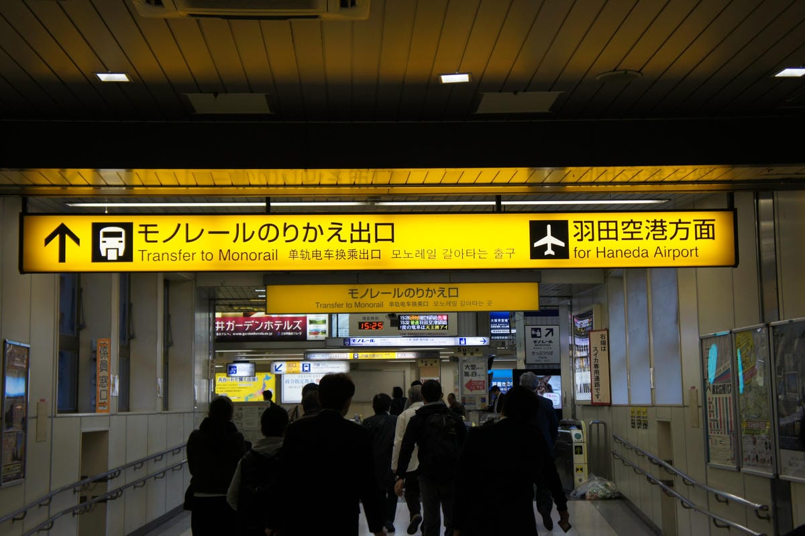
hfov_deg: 38.2
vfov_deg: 26.0
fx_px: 1162
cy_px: 268
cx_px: 402
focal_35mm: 52
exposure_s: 1/60
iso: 200
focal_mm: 35
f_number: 4.5
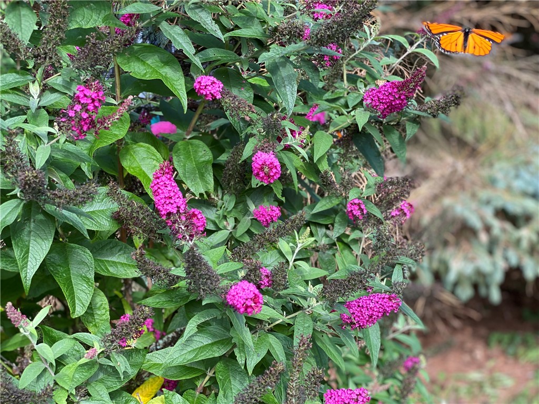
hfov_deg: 36.8
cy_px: 202
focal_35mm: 52
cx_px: 270
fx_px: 810
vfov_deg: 28.0
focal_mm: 6
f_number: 2
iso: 20
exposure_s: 1/122
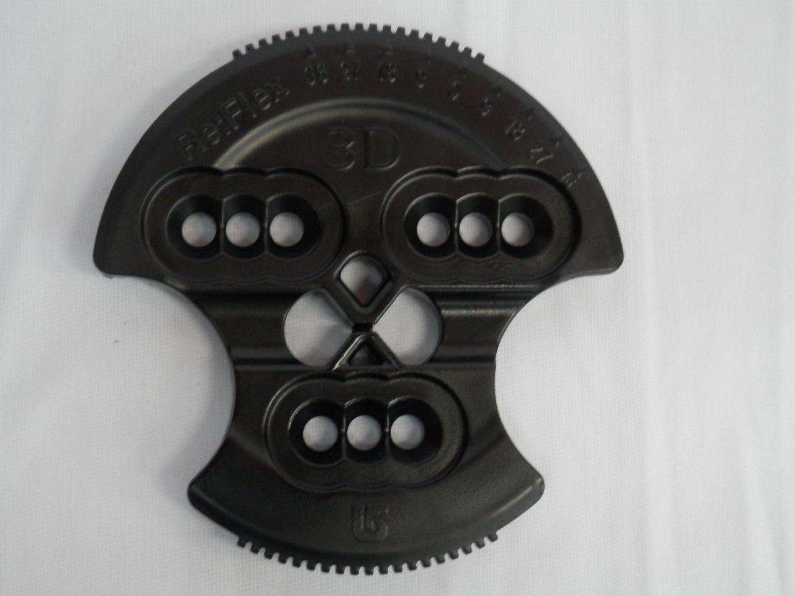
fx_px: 1677
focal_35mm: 73
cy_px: 298
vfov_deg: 20.2
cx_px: 398
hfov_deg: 26.7
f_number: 4.5
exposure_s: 1/13
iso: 400
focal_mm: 13.1
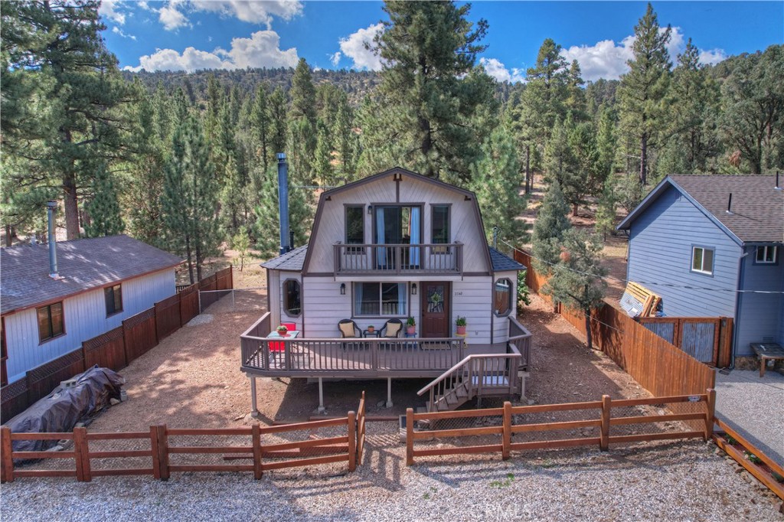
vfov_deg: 57.2
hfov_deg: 78.6
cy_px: 261
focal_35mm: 22
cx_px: 392
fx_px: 479
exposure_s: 1/1250
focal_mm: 8.4
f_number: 2.8
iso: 100
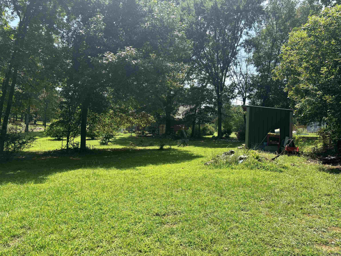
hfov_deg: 67.3
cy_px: 128
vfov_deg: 53.1
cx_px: 170
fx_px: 256
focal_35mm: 26
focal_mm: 5.96
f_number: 1.6
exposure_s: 1/1233
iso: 50
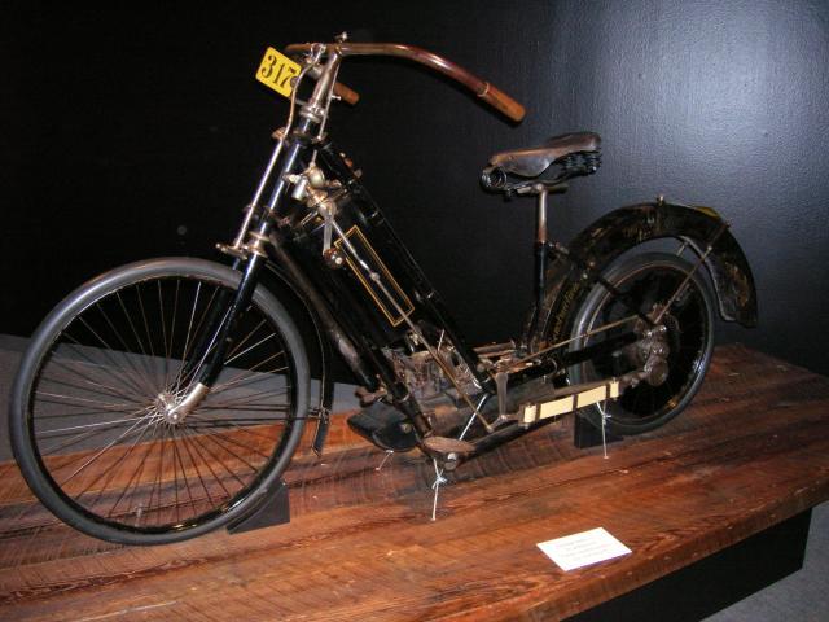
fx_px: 814
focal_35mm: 34
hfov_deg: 54.0
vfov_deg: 41.8
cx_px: 414
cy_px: 311
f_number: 2.9
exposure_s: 1/60.1
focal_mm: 5.7
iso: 200
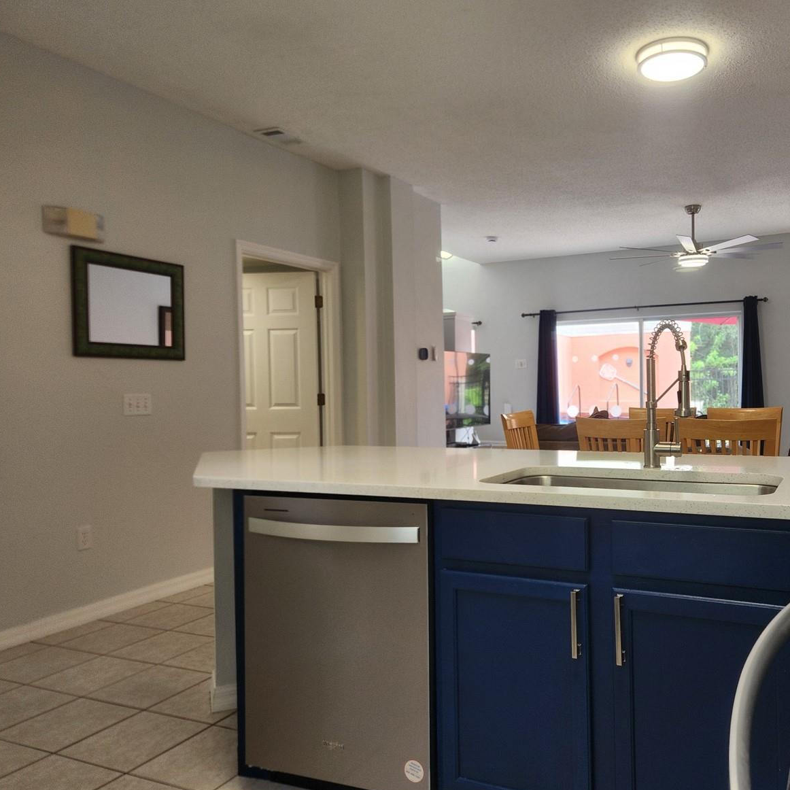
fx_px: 723
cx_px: 518
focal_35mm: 28
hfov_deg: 56.2
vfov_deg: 57.3
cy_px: 397
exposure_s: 1/120
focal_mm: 5.4
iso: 100
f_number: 1.8
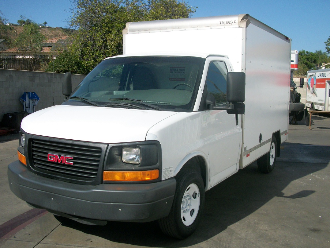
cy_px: 120
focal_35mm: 38
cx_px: 163
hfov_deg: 49.0
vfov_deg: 37.7
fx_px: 362
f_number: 8.8
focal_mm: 5.7
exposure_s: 1/320
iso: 80
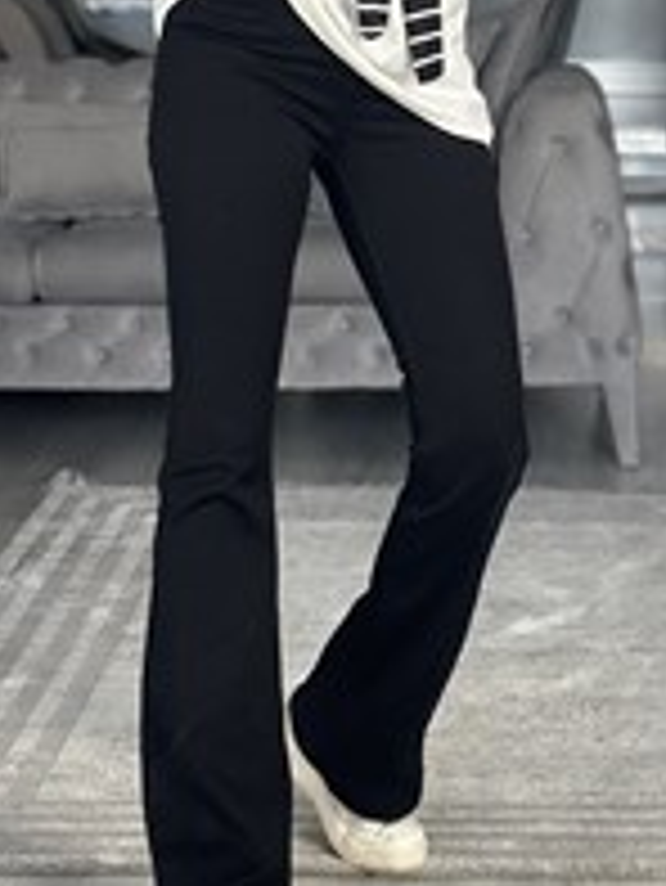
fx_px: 3152
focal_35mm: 123
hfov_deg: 12.1
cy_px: 36
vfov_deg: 15.8
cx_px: 342
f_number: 1.78
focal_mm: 6.86
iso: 125
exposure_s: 1/77
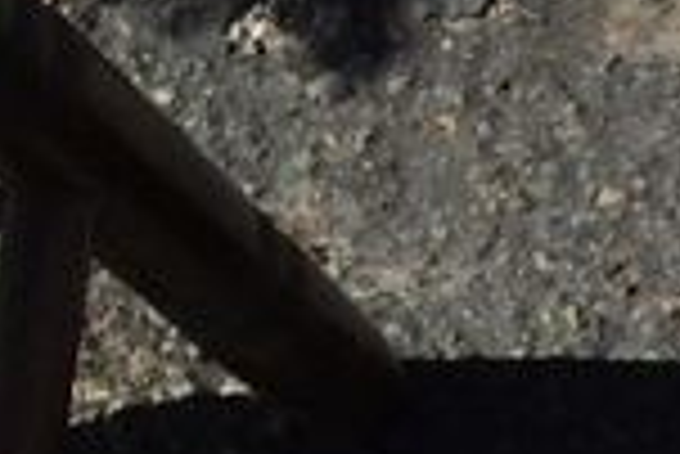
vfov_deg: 7.1
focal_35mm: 186
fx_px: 3517
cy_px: 960
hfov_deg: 9.0
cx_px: 2017
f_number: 2.2
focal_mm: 4.12
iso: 32
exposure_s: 1/1786
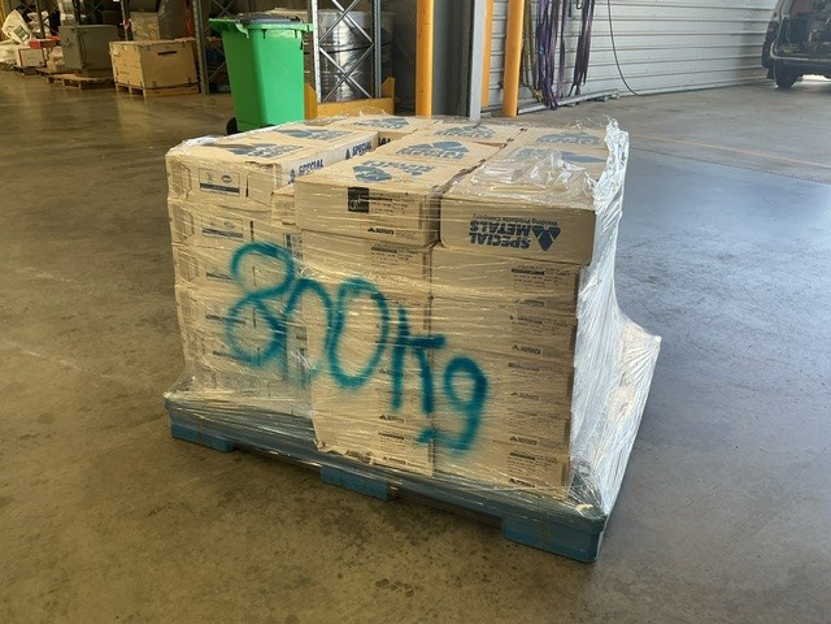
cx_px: 416
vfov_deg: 48.2
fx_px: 696
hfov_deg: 61.7
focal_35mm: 29
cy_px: 312
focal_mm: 3
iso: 16
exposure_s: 1/120
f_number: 1.8
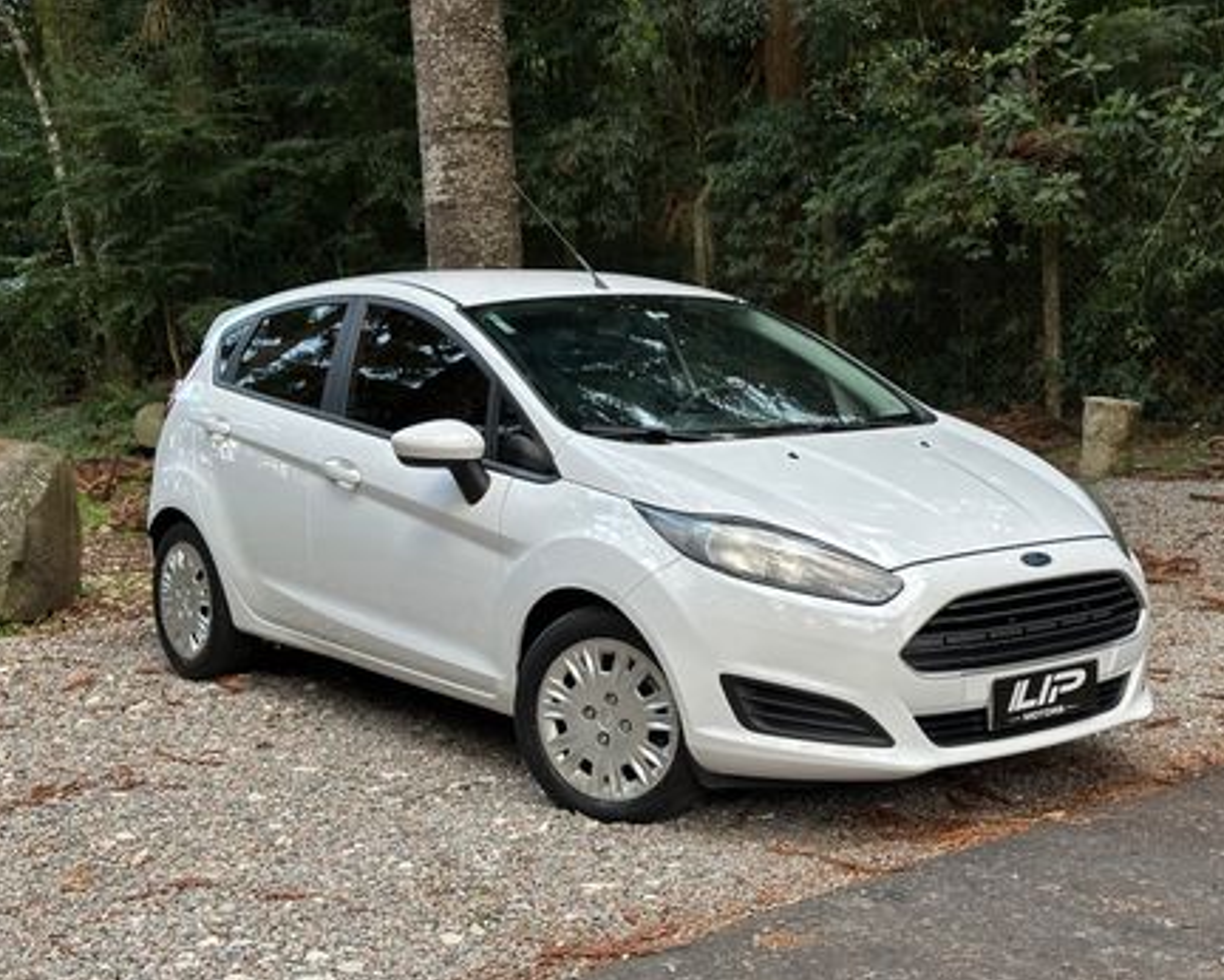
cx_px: 652
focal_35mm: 51
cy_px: 496
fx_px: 1848
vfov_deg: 29.7
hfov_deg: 36.6
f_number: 1.78
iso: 100
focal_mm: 6.86
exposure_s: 1/60
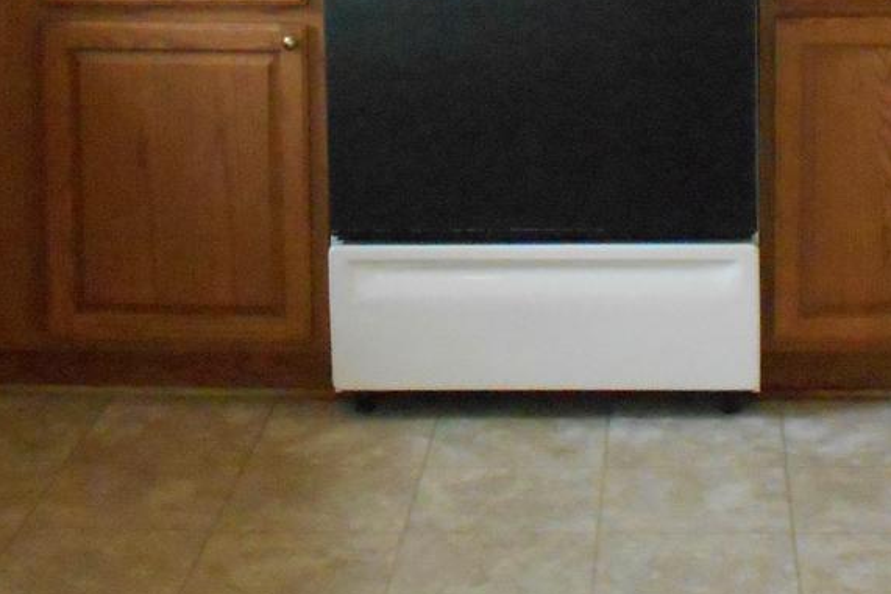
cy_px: -120
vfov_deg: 13.7
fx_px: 2401
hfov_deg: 21.0
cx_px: 485
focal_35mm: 97
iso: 800
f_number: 3.2
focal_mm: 4.6
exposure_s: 1/125
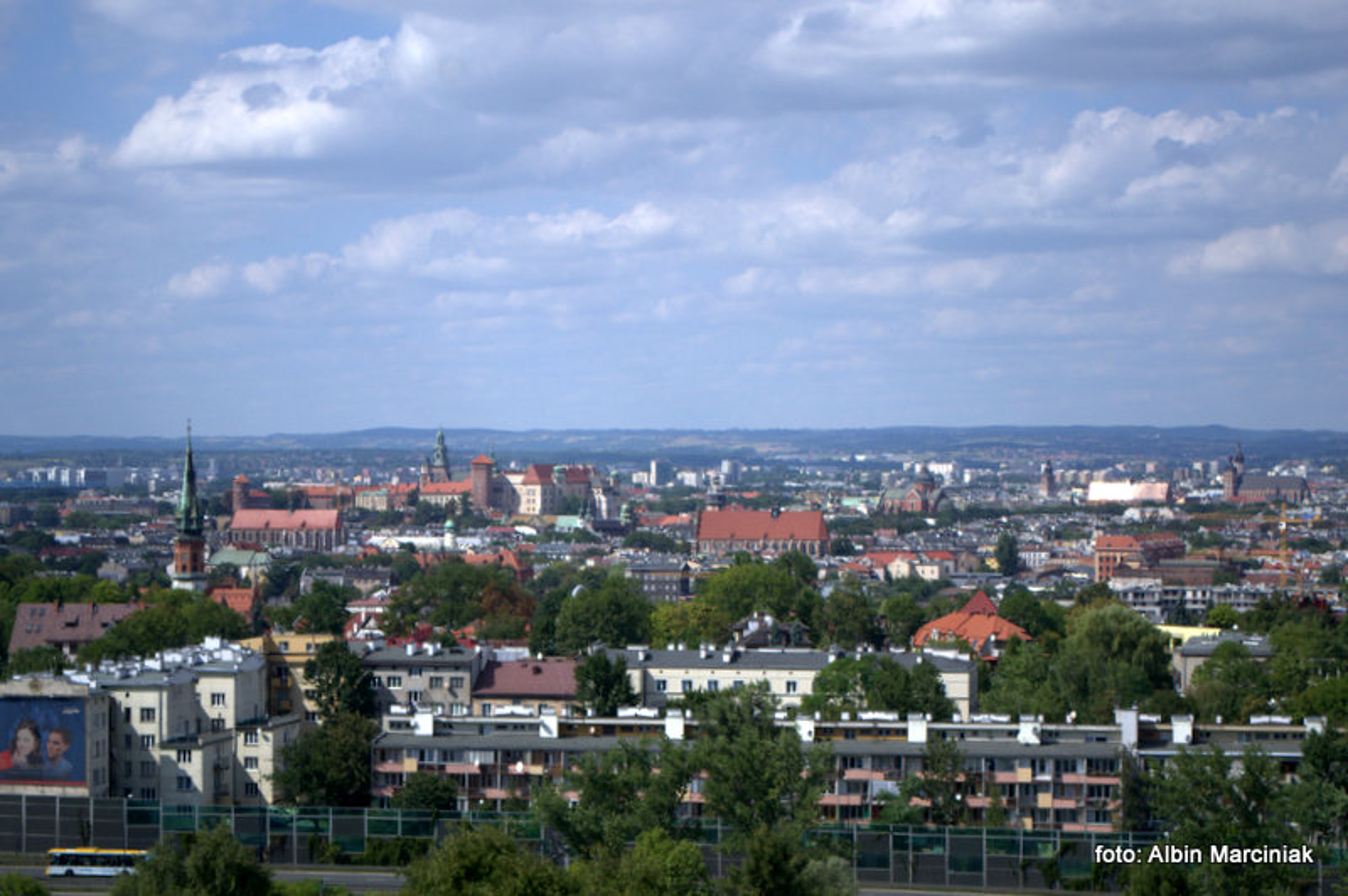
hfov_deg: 24.6
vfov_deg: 16.5
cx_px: 674
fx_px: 3087
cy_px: 448
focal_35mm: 82
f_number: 6.3
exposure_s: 1/1600
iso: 400
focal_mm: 55
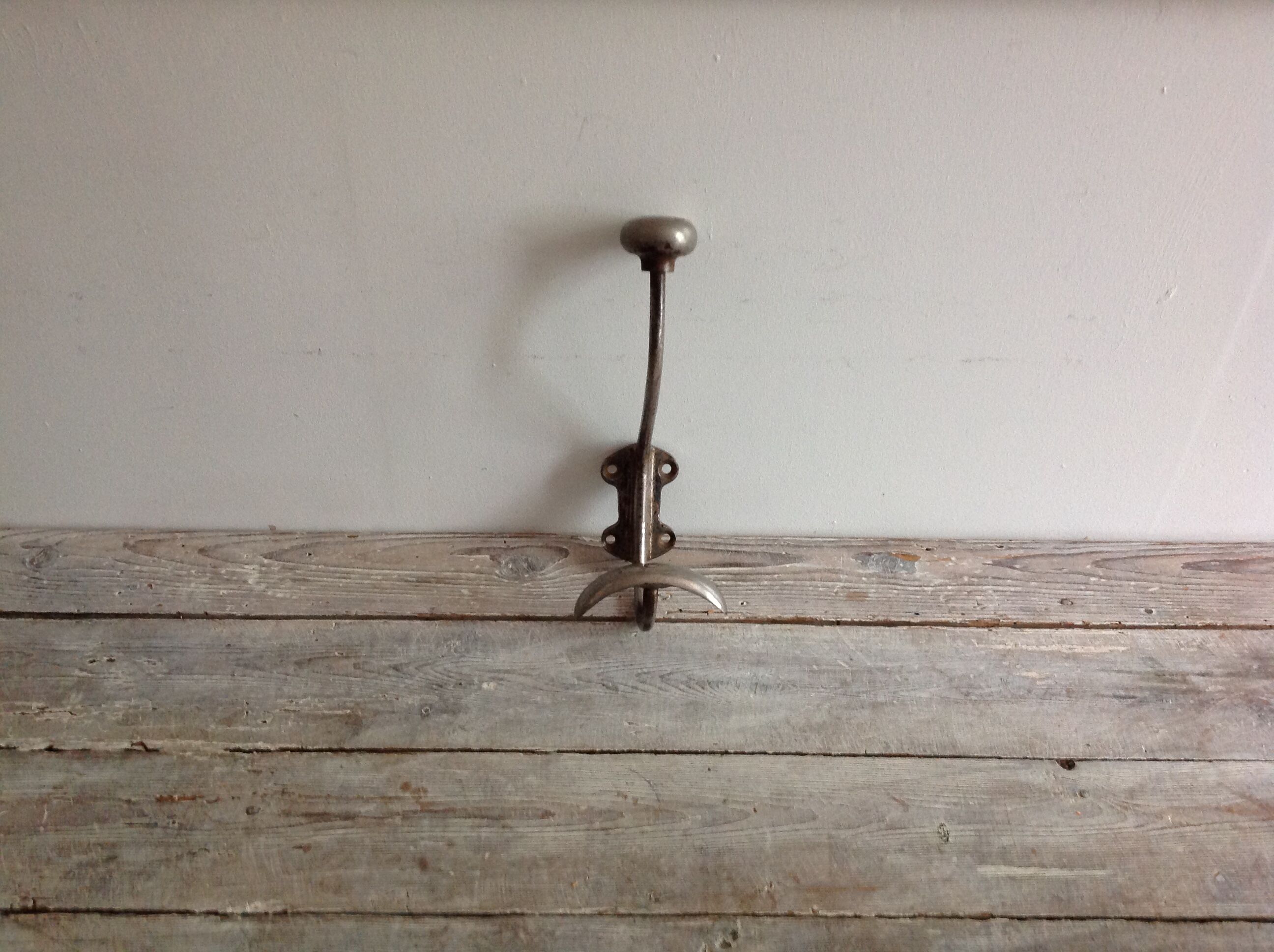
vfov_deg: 40.6
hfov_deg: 52.7
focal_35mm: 35
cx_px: 637
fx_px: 1286
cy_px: 476
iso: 160
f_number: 2.4
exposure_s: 1/15
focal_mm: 4.28
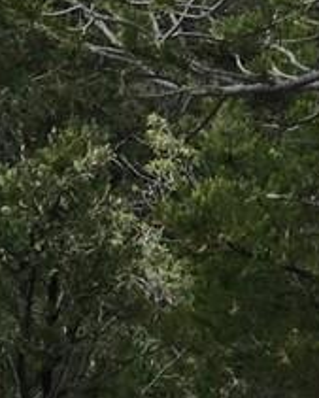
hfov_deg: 6.1
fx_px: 2535
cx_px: -893
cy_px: -307
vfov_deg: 8.6
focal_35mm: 215
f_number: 2.2
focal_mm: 4.15
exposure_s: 1/864
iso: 25
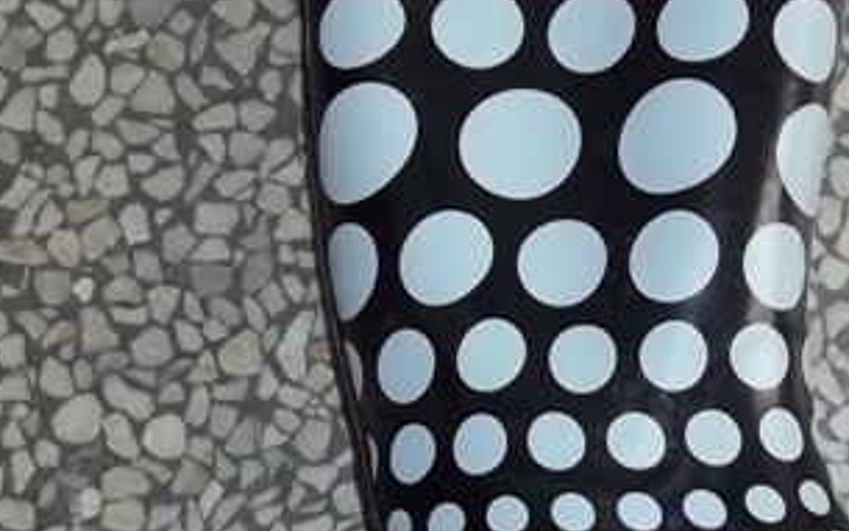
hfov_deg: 23.1
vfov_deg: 14.7
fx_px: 2060
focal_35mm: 89
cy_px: 300
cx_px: 626
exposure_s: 1/30
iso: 160
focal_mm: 5.7
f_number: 2.9
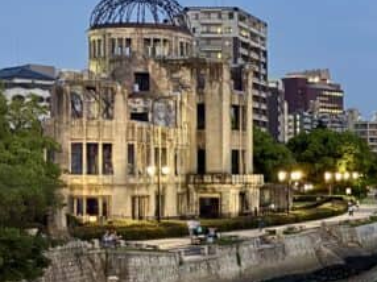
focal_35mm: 86
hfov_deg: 20.7
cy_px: 184
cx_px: 496
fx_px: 936
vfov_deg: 17.1
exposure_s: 1/40
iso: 1000
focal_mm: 6.76
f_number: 1.78
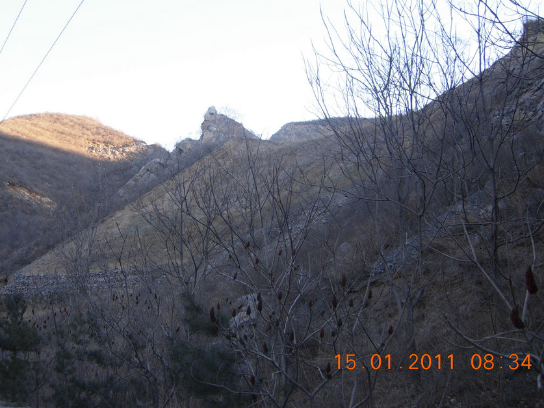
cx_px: 234
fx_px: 676
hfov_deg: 43.7
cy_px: 170
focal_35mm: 43
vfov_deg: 33.5
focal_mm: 7.5
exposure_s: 1/111
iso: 50
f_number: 3
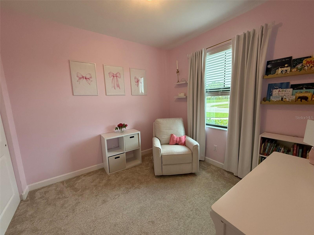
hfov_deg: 102.1
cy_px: 118
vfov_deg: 85.7
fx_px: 127
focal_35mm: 14
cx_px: 157
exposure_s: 1/120
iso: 250
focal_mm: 2.22
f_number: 2.2
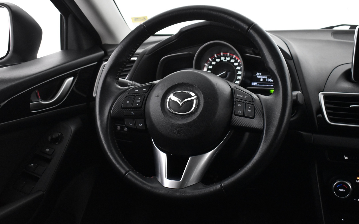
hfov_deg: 44.8
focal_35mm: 45
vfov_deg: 28.9
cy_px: 104
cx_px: 180
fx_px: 435
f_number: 4.2
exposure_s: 1/40
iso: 3200
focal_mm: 29
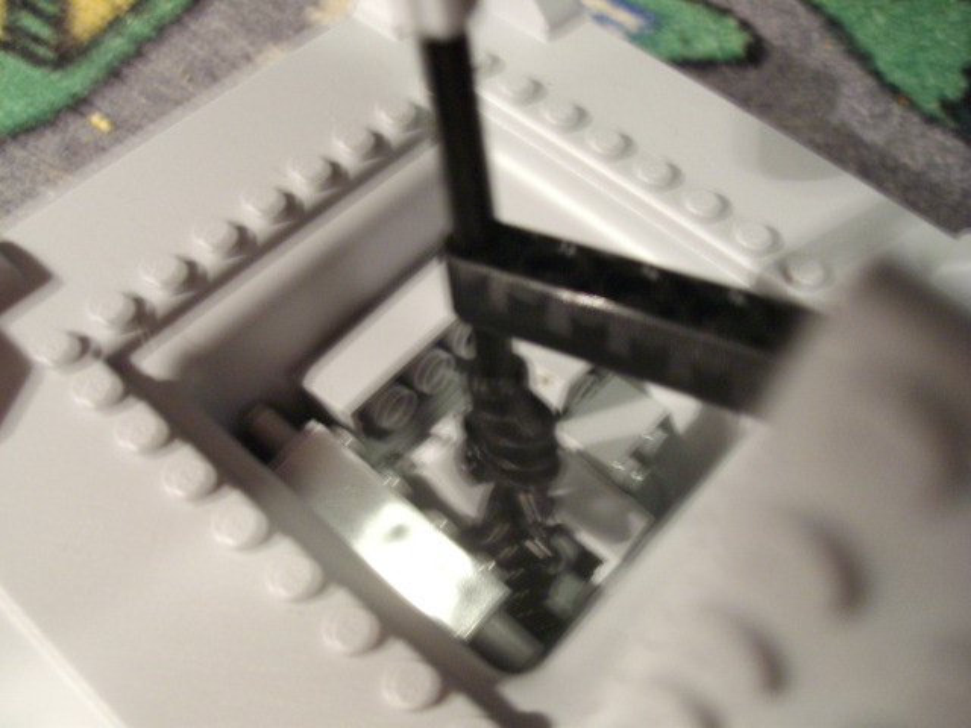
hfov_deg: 51.4
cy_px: 364
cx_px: 486
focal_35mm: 36
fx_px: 1010
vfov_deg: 39.7
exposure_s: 1/4
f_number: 2.7
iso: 320
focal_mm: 6
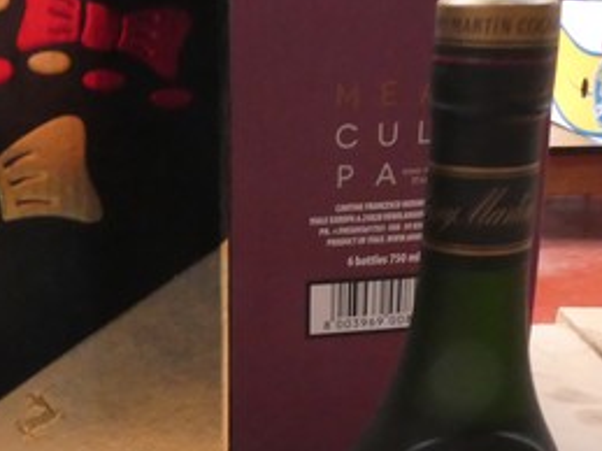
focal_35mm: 56
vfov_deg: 25.5
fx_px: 973
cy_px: 381
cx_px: 199
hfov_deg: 34.0
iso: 640
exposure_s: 1/60
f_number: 2.8
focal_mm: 3.6
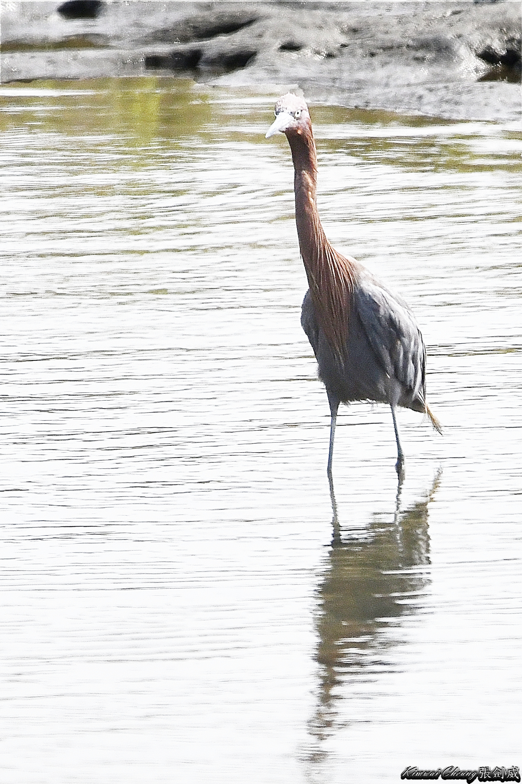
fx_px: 13047
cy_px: 392
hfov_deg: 2.3
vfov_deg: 3.4
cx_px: 261
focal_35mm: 600
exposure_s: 1/3200
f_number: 7.1
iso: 500
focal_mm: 600
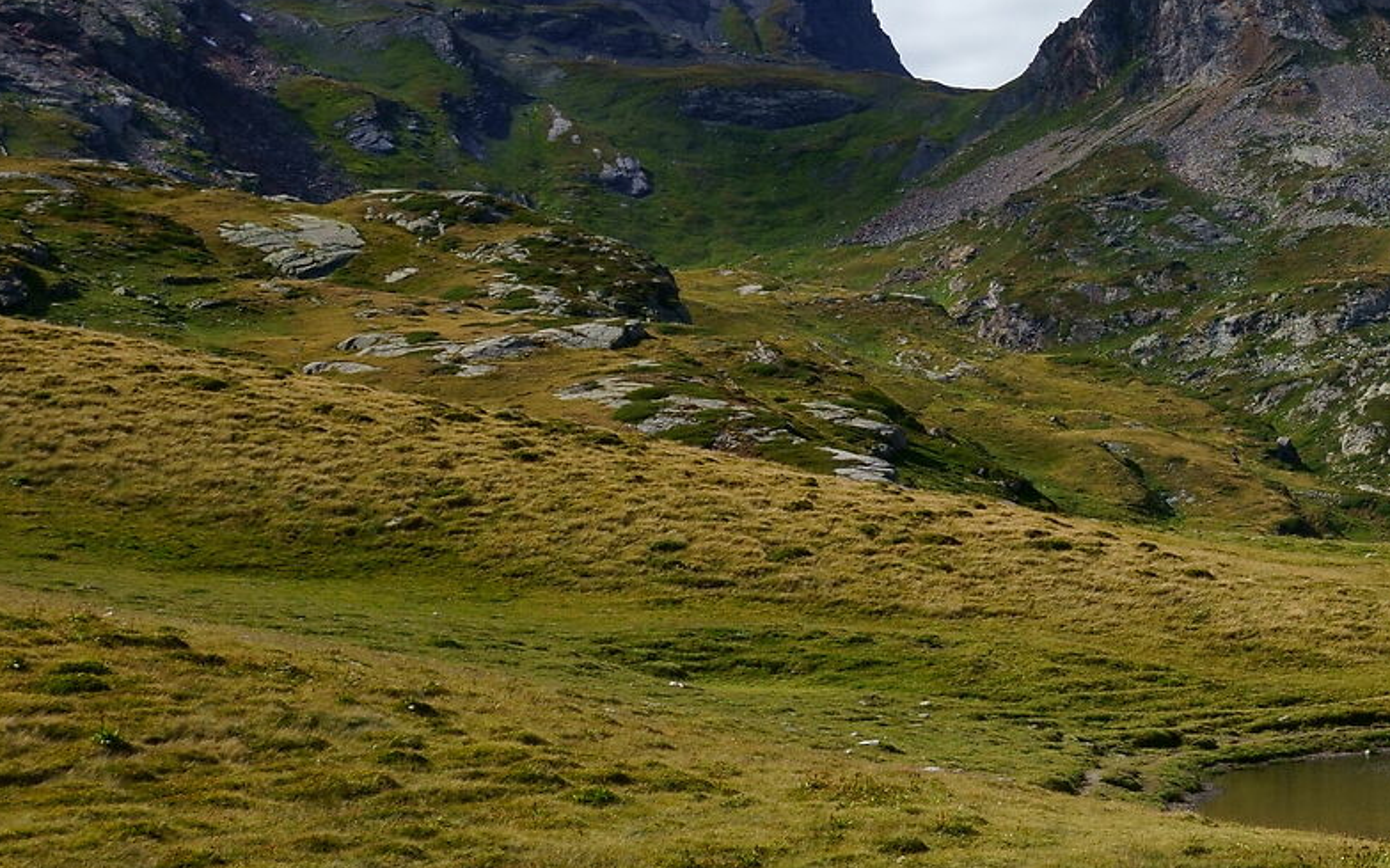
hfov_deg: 23.8
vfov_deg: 17.2
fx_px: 2841
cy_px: 107
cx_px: 1868
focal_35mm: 75
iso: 100
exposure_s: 1/200
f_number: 11
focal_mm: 24
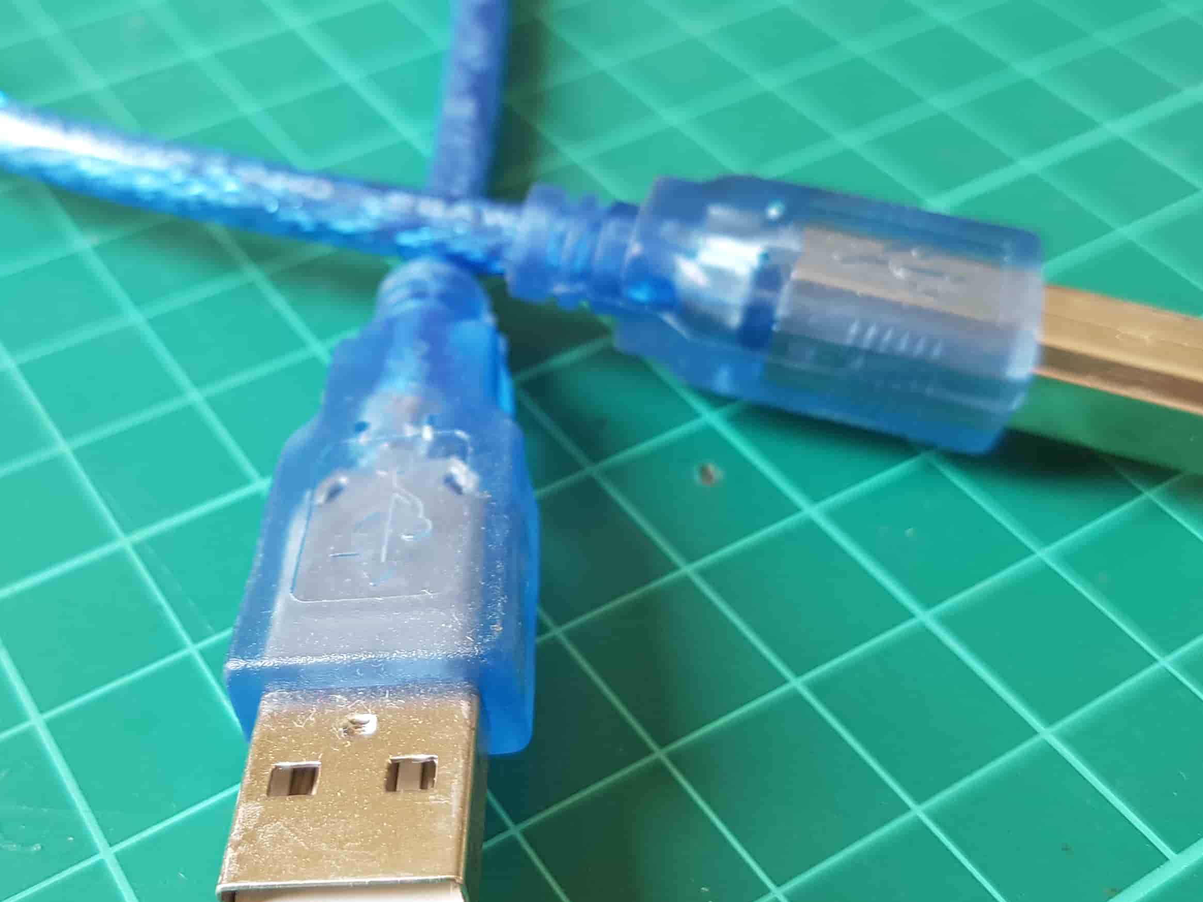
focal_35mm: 45
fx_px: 1564
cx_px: 388
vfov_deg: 32.0
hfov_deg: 41.5
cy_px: 335
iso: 50
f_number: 1.7
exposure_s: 1/109
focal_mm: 4.2
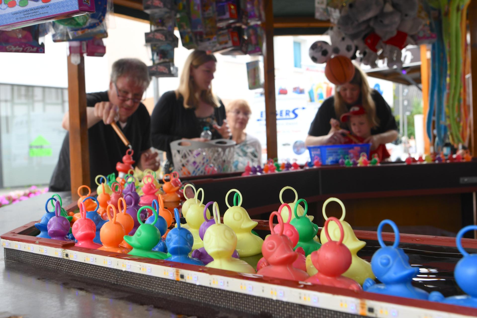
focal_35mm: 36
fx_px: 477
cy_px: 159
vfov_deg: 36.9
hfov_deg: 53.1
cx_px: 238
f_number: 6.3
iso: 320
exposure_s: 1/160
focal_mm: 24
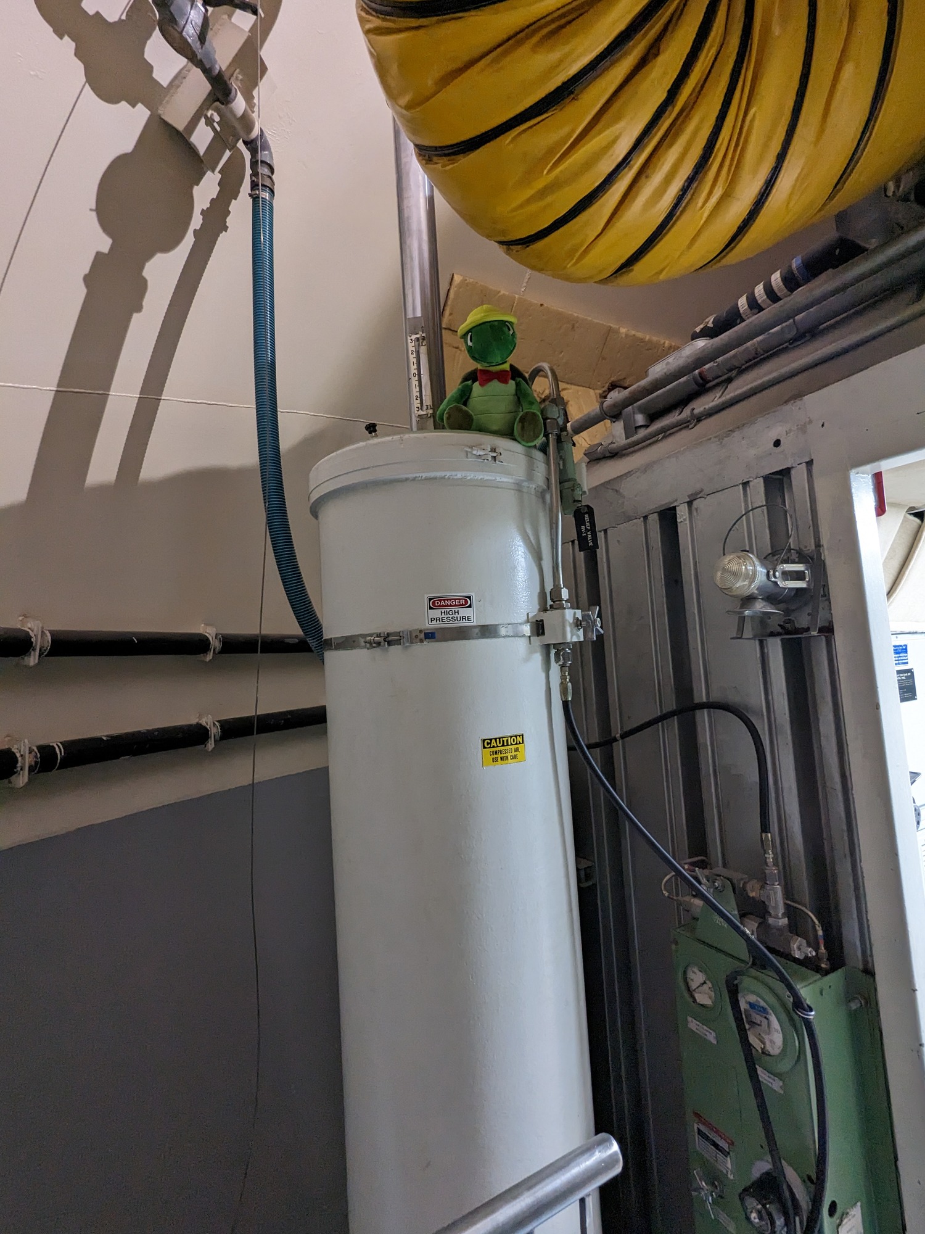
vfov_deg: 94.5
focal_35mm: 16
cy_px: 617
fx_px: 570
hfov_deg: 78.1
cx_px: 462
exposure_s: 1/24
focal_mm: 2.35
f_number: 2.2
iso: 392
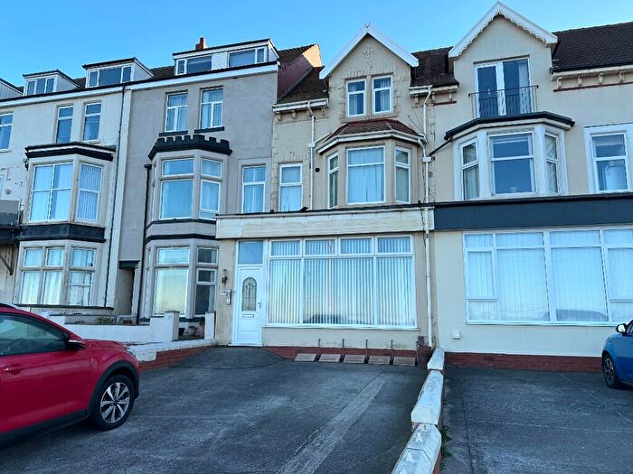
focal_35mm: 24
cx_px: 316
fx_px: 439
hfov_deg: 71.6
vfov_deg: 56.8
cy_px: 237
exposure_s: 1/894
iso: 80
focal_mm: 6.86
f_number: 1.78
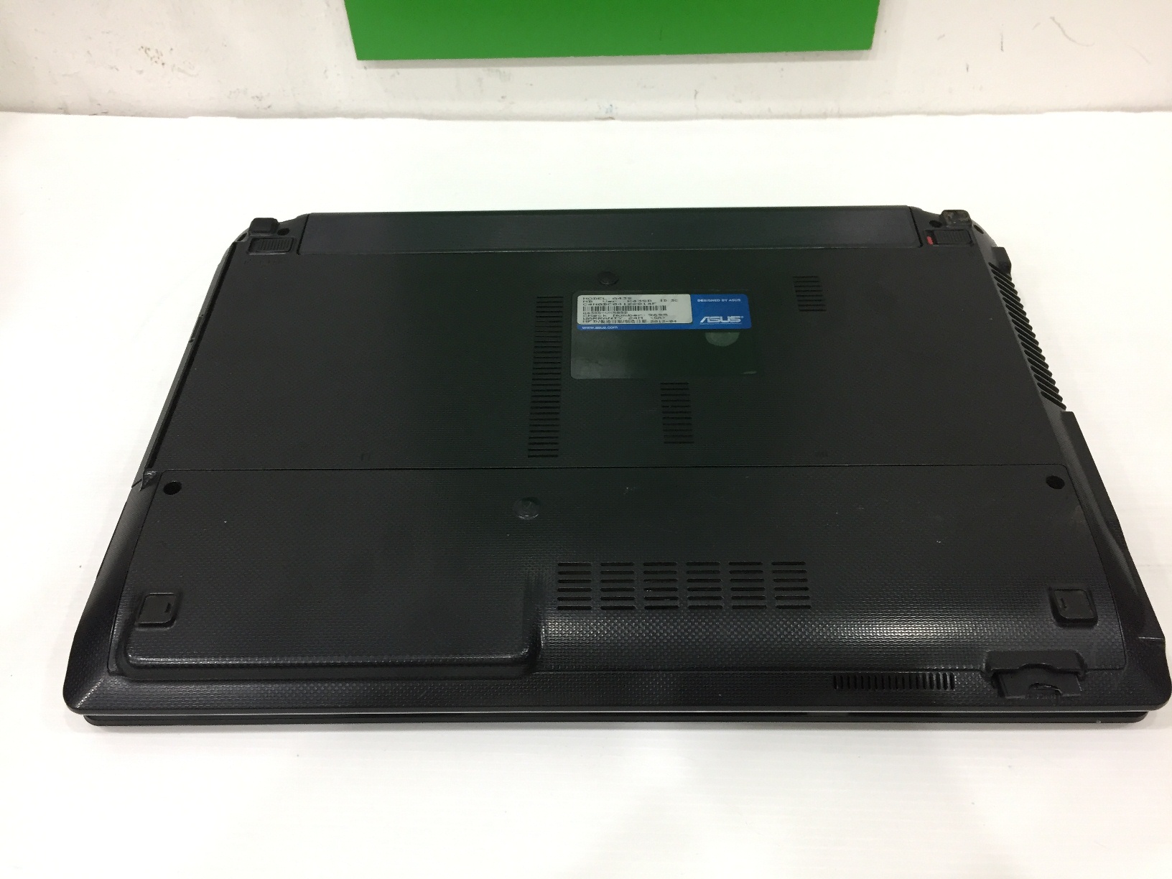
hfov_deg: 61.7
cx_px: 586
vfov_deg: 48.2
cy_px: 440
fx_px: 982
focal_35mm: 29
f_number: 2.2
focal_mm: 4.15
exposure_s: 1/33
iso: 125
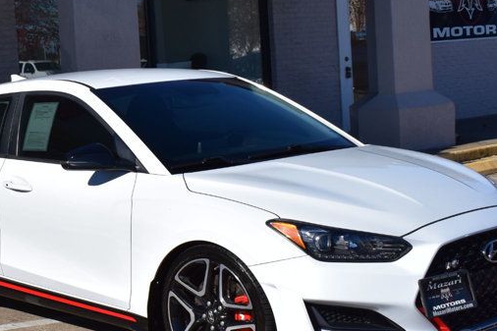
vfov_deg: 17.2
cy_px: 132
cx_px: 14
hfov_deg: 24.6
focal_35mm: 79
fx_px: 1090
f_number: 11
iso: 250
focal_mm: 26
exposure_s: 1/500
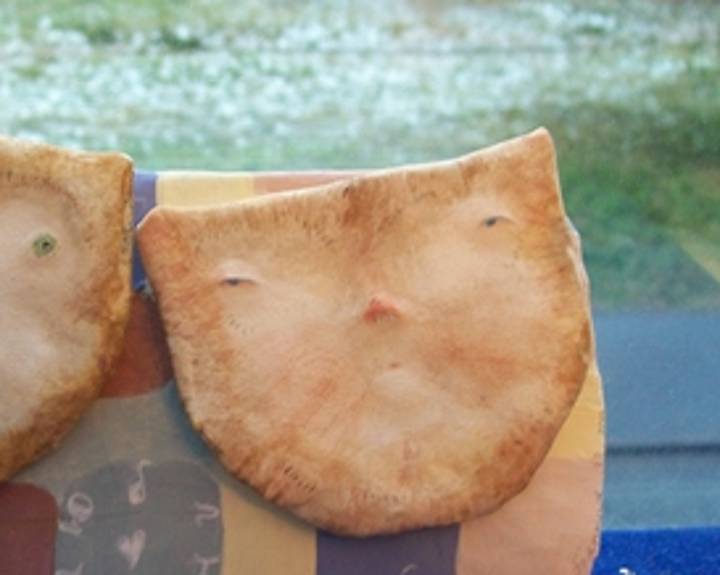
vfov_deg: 26.2
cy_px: 285
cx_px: 161
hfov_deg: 31.8
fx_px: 1235
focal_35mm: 58
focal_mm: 6
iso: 160
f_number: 2.7
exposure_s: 1/20
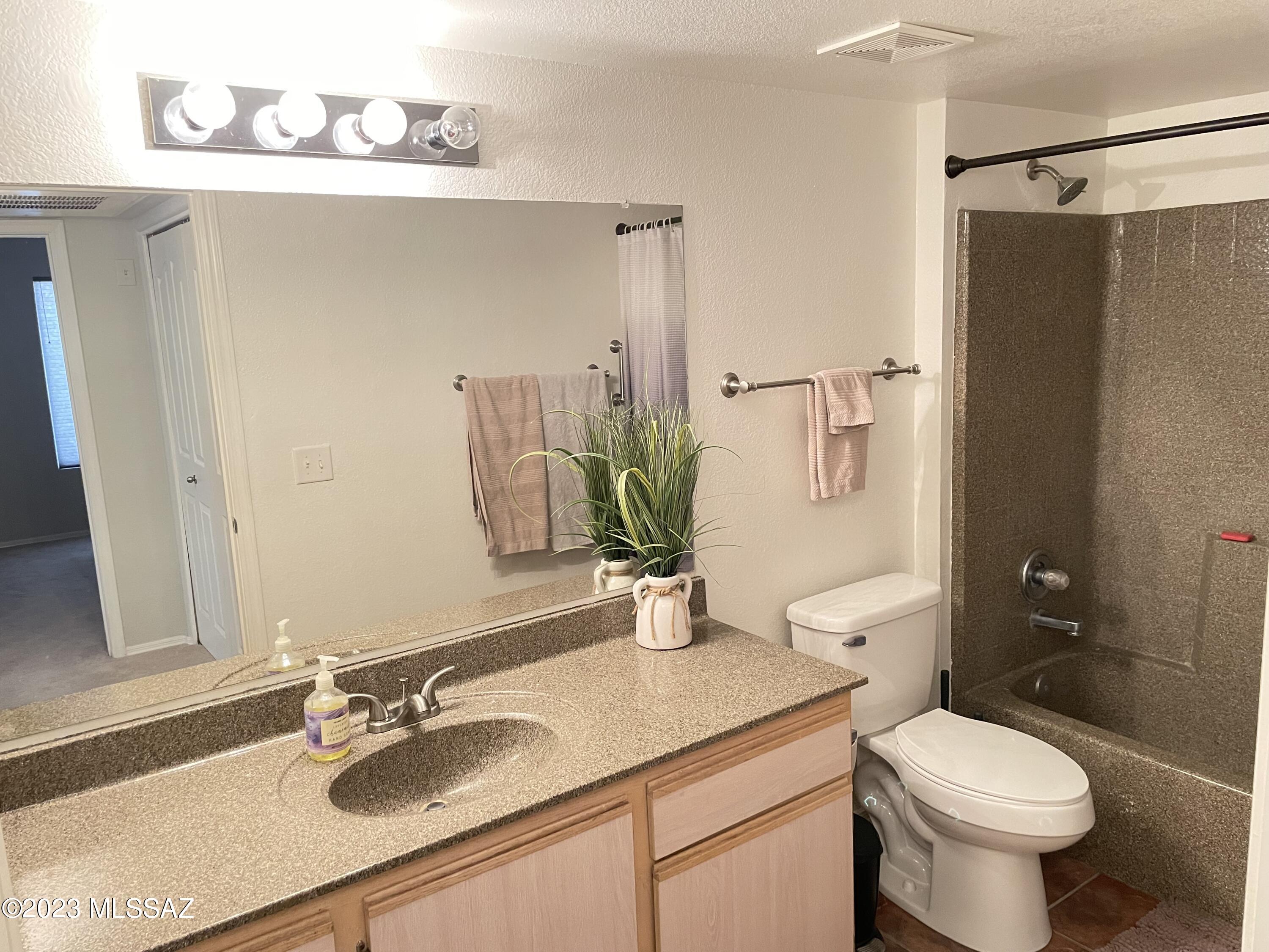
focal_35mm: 26
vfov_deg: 53.1
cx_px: 634
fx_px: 953
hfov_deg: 67.3
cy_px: 476
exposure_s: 1/60
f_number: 1.6
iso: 500
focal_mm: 4.2
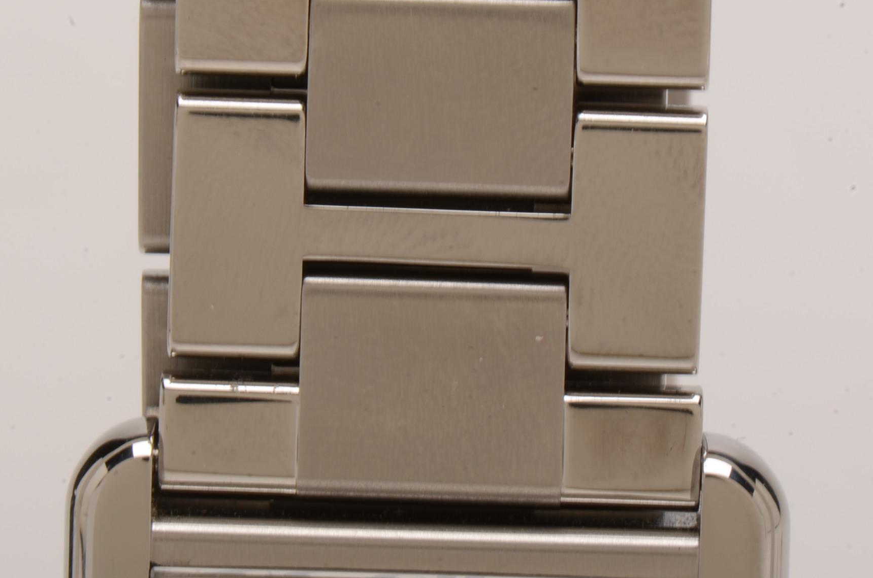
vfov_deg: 7.5
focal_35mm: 183
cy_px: 225
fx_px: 4422
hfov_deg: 11.3
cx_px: 381
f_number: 29
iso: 100
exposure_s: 1/160
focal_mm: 85
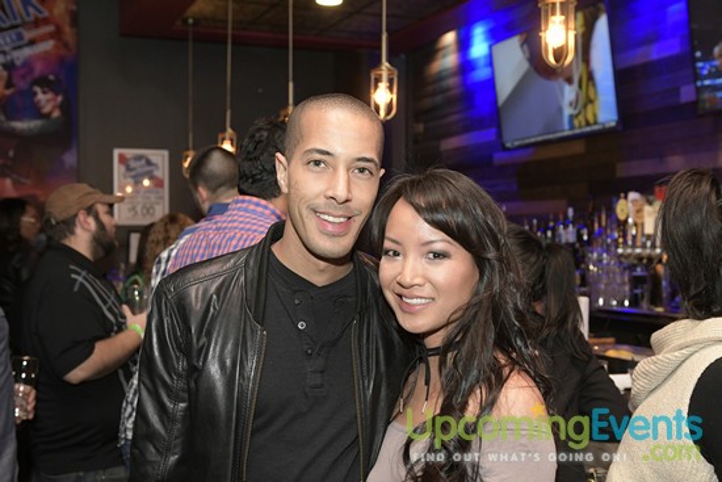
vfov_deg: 28.1
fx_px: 963
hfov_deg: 41.1
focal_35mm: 48
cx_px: 361
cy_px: 241
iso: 2000
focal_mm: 32
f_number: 4
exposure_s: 1/100
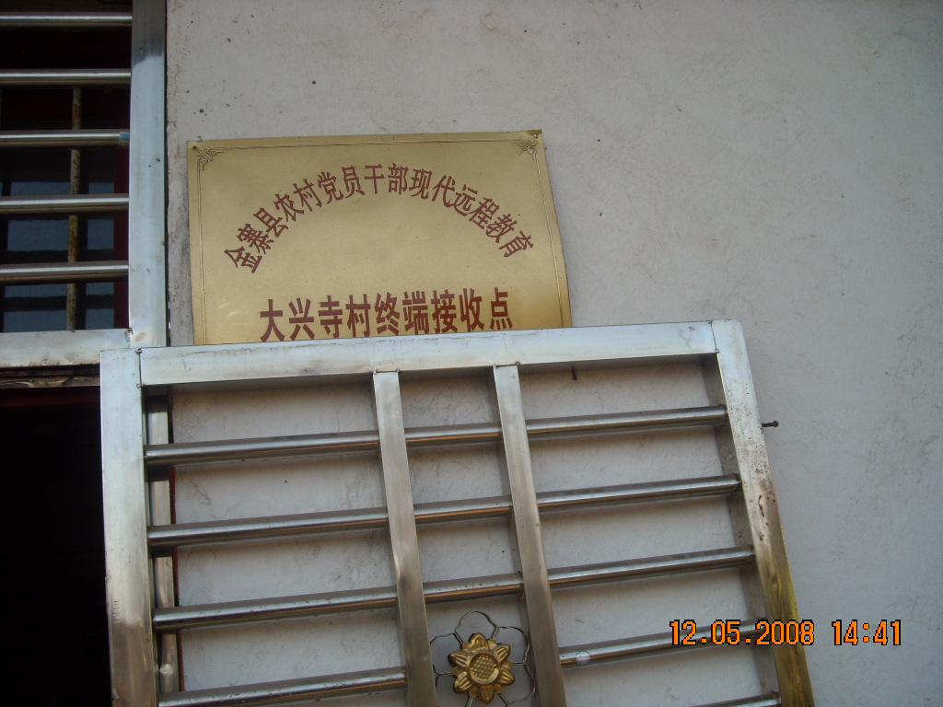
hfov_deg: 52.6
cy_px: 354
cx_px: 472
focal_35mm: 35
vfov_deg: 40.7
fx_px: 953
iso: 64
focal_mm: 5.7
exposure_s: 1/438
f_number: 2.8
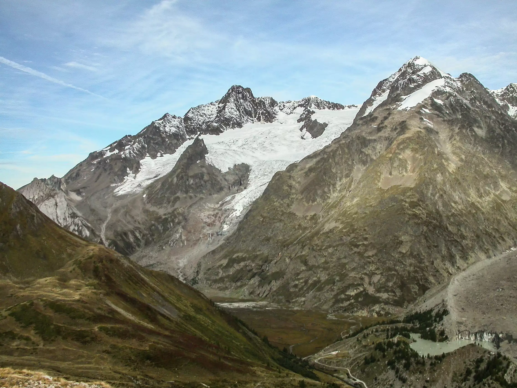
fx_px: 568
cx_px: 258
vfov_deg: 37.7
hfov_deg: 49.0
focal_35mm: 38
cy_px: 194
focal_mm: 7.85
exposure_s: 1/208
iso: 100
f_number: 7.5
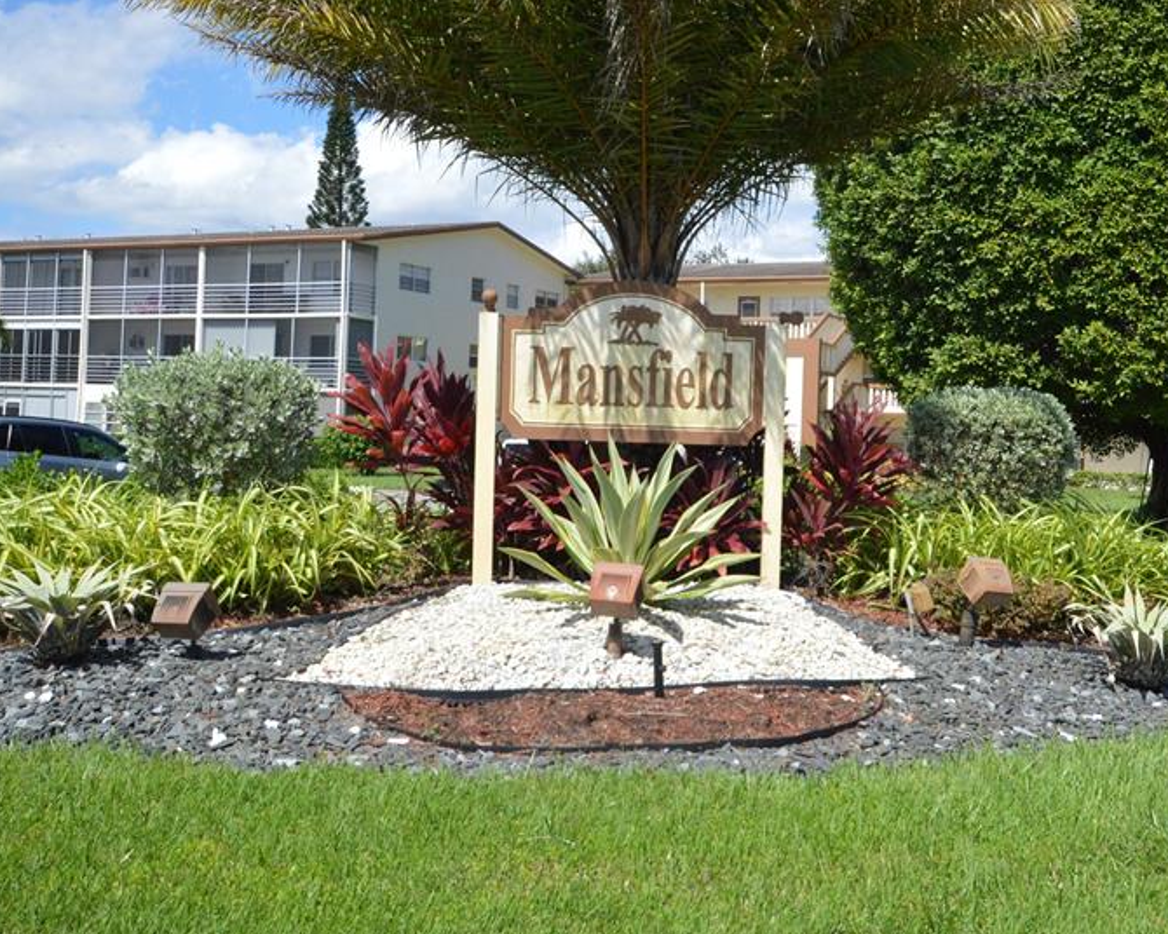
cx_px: 746
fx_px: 1486
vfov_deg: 34.8
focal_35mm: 43
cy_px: 396
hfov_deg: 42.5
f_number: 11
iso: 1600
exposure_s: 1/2500
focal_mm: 20
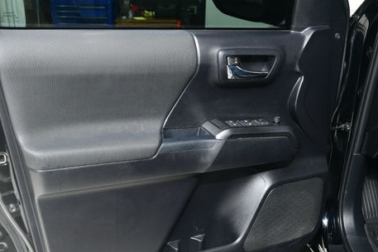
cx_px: 170
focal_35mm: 42
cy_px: 149
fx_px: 441
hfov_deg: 46.4
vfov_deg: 31.8
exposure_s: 1/160
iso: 100
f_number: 5.6
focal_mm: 20
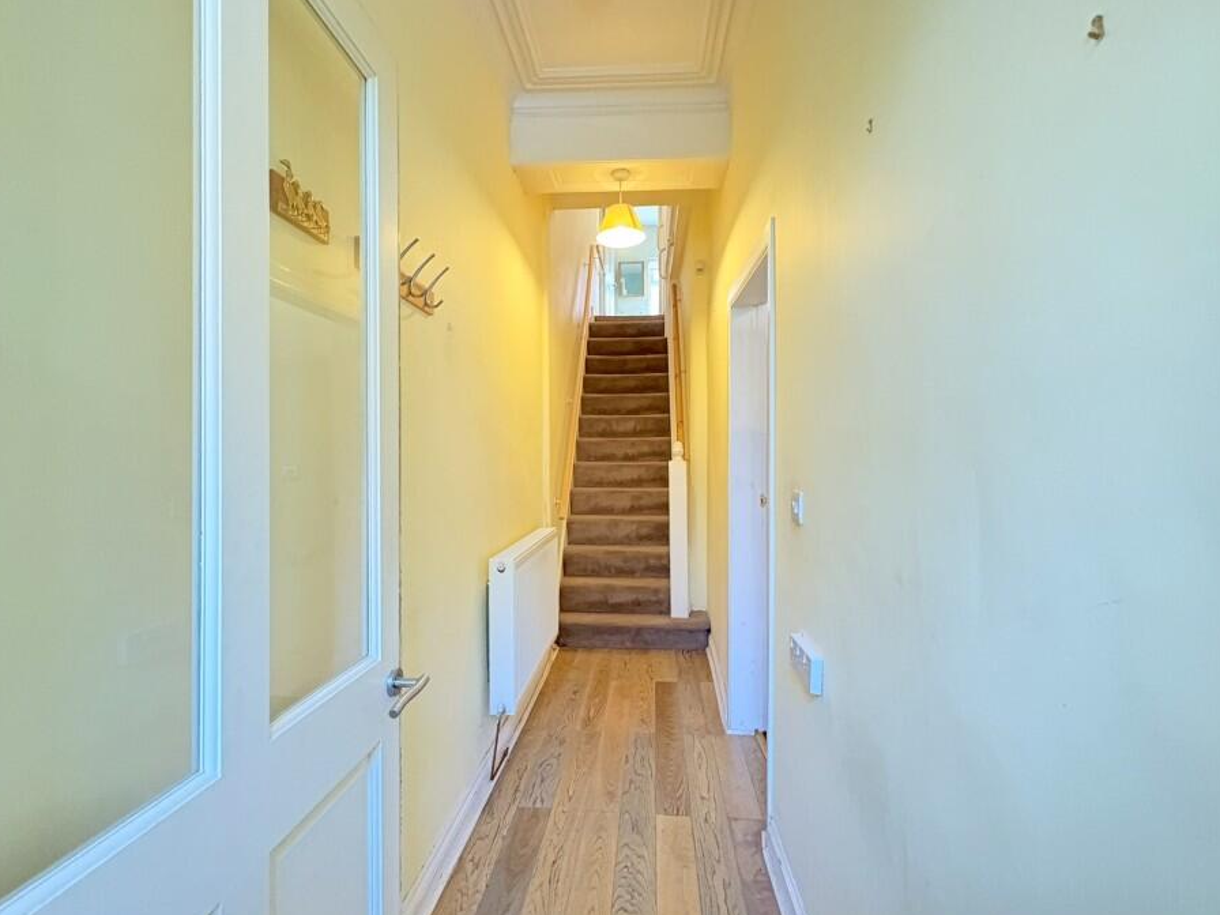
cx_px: 596
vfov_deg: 78.1
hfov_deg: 94.5
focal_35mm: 16
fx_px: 564
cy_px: 453
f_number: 2.2
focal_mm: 2.22
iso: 1600
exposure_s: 1/25
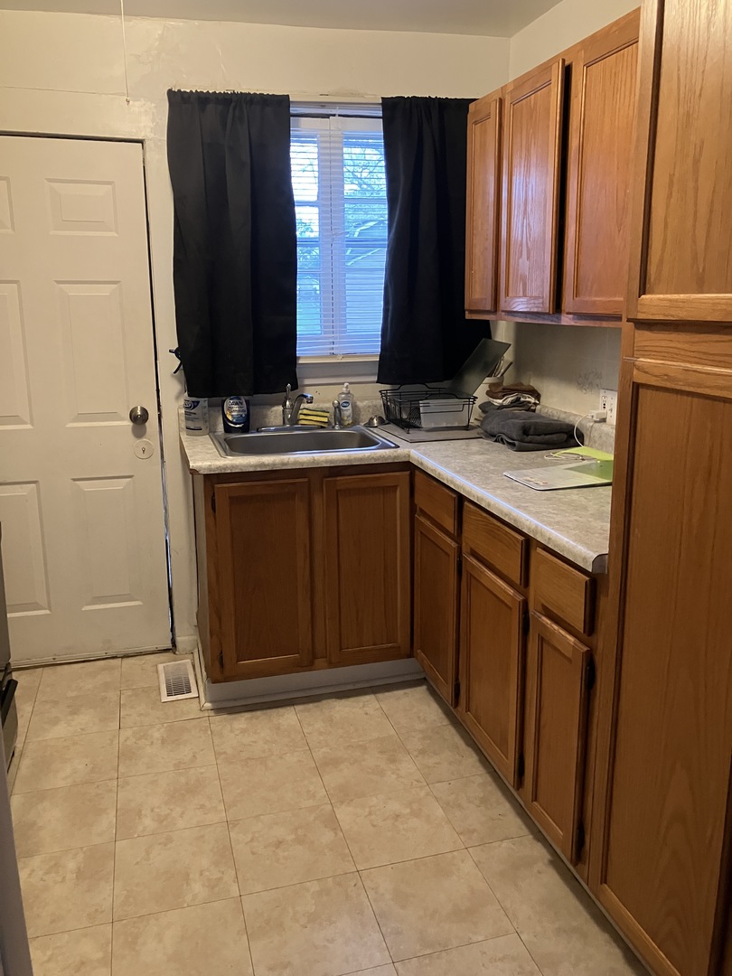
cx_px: 366
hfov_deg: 49.7
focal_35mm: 28
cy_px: 488
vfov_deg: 63.4
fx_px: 789
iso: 320
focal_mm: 3.99
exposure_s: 1/40
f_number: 1.8
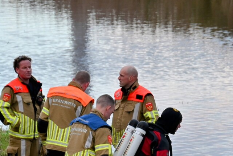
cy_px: 179
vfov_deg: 3.7
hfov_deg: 5.5
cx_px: 238
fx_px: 2420
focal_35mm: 374
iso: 800
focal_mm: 125
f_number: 7.1
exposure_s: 1/125
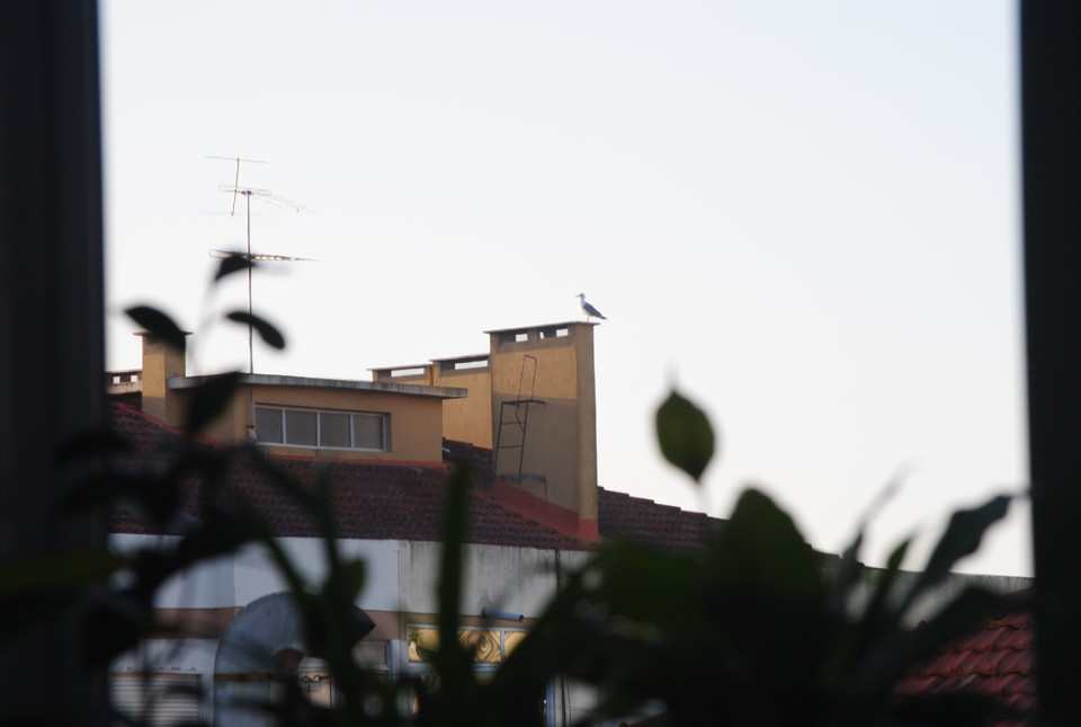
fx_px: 5418
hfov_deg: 11.4
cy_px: 364
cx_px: 540
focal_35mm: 180
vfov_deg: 7.7
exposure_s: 1/160
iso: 200
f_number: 9
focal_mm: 120
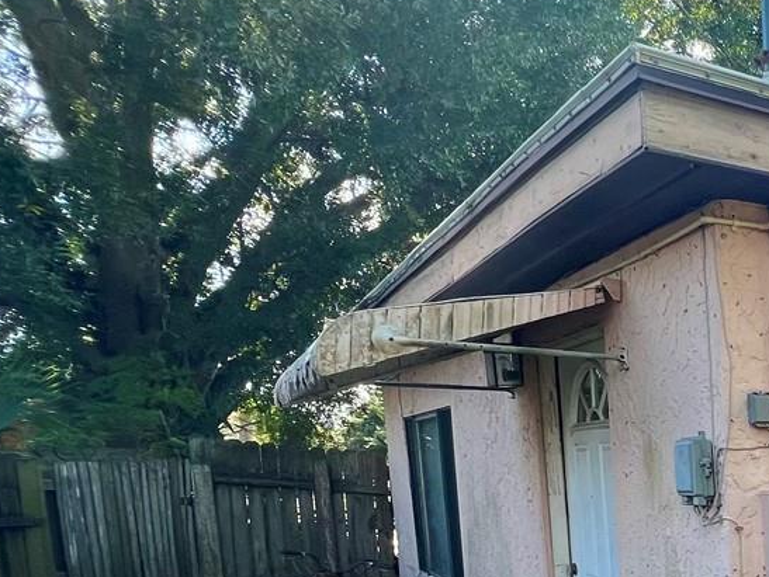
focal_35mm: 38
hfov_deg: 33.3
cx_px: 1036
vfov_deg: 34.4
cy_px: 574
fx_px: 845
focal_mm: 1.57
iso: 32
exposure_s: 1/210
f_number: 1.8
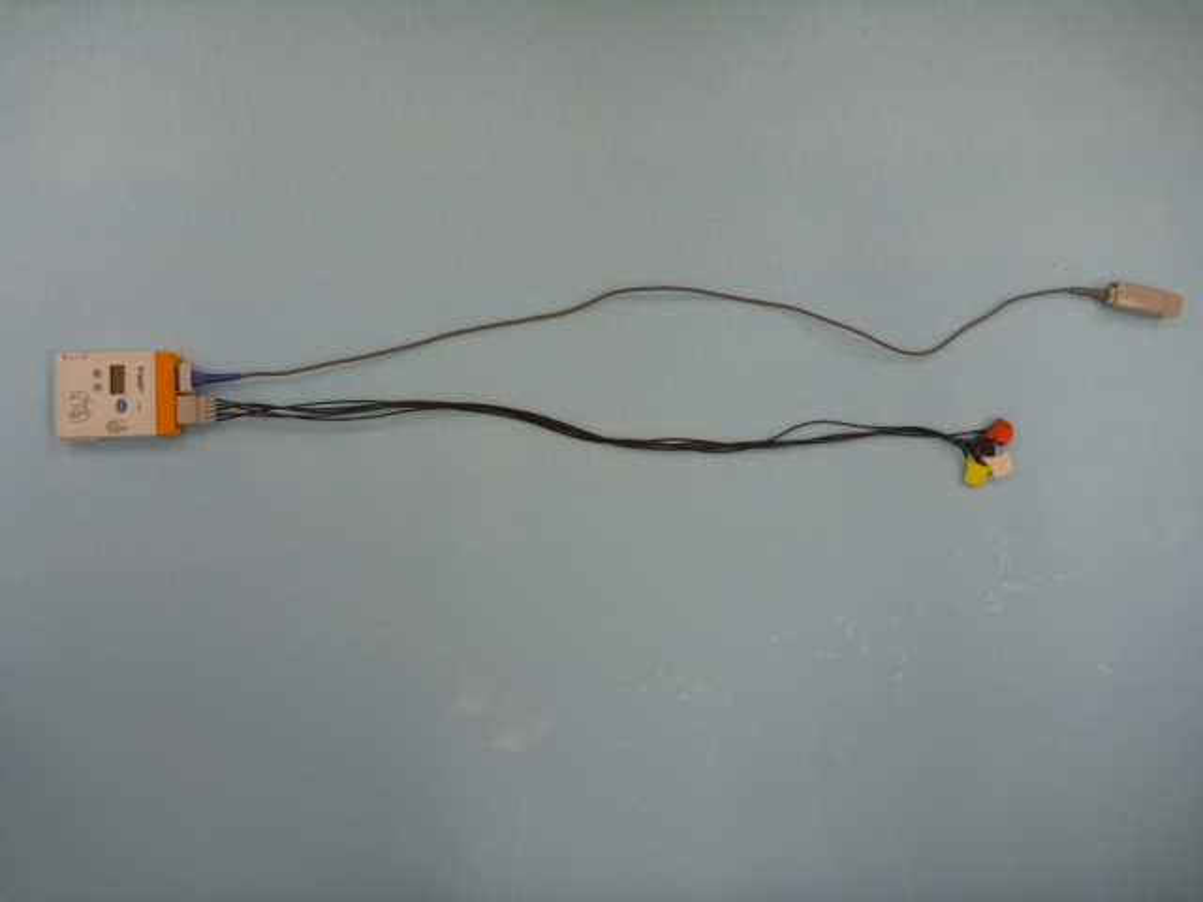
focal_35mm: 28
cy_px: 451
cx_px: 602
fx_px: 973
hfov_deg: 63.4
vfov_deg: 49.7
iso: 100
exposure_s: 1/30
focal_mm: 4.9
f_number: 3.3
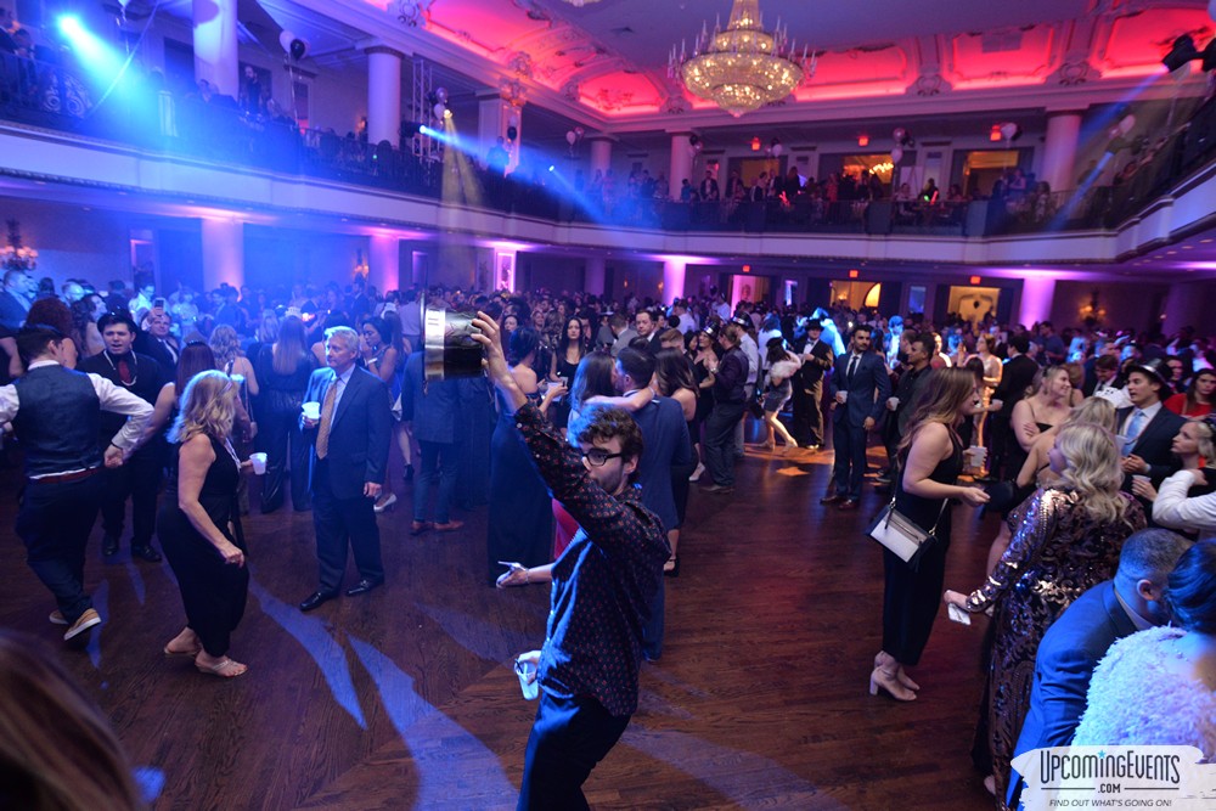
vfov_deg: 61.9
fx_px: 676
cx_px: 608
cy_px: 406
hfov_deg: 84.0
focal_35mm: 20
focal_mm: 20
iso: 2000
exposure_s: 1/60
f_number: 3.5
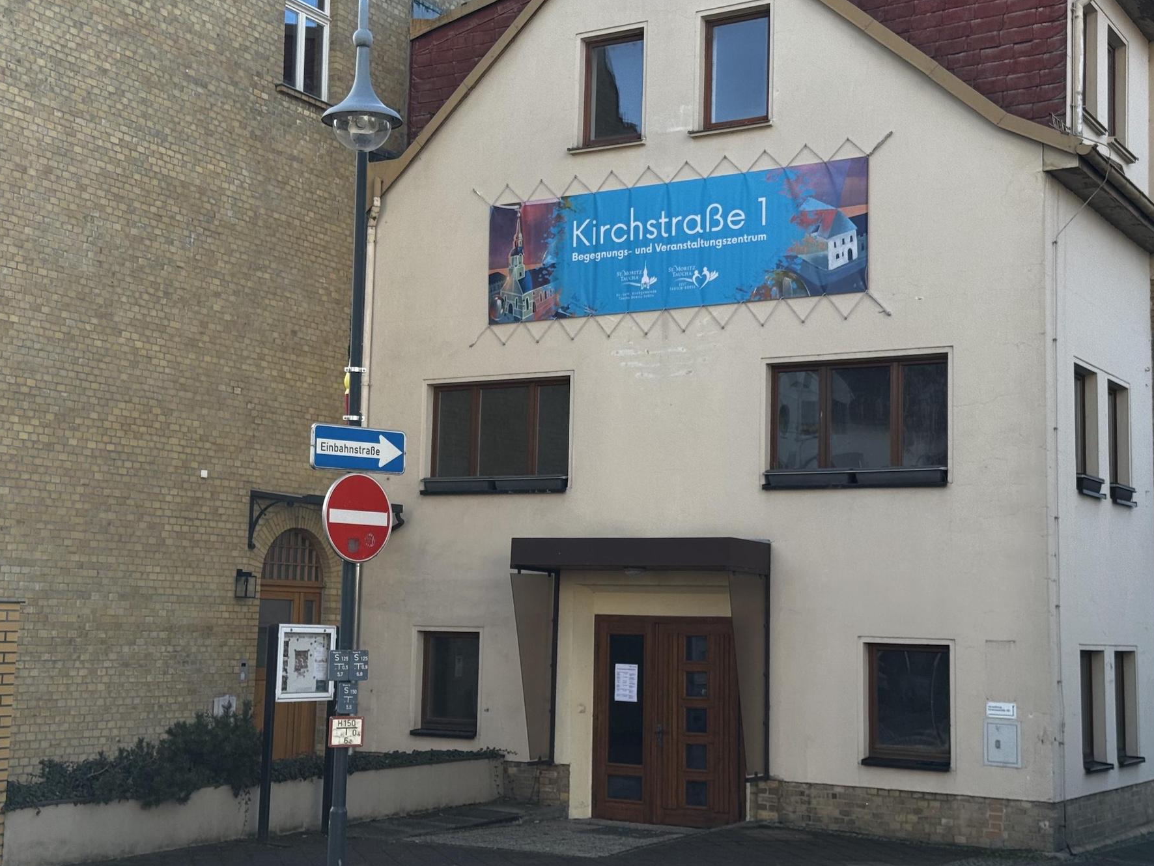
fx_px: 1734
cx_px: 577
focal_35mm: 52
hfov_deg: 36.8
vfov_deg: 28.0
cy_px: 403
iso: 64
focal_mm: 6.76
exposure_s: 1/1312
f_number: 1.78
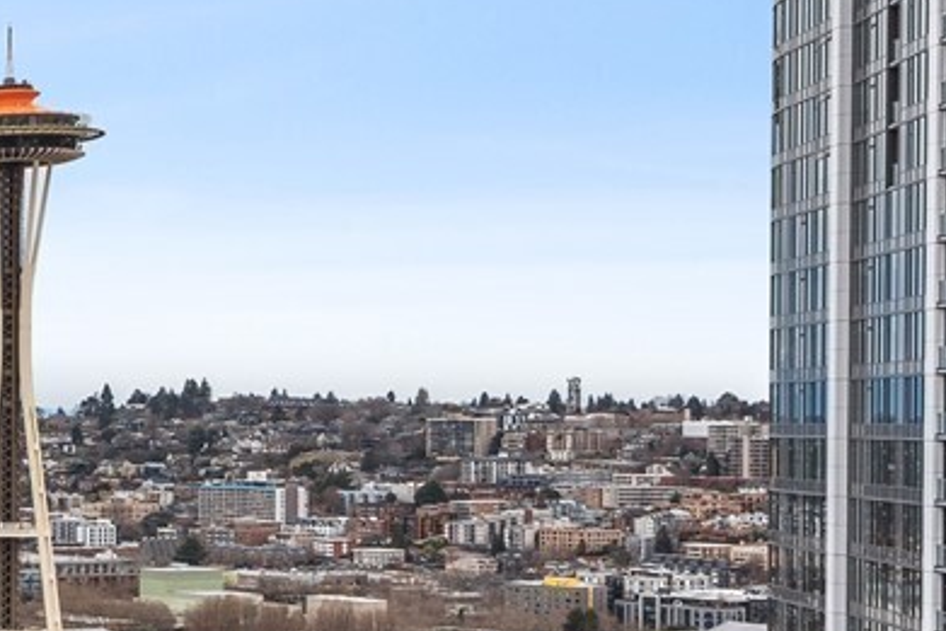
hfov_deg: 18.0
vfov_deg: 17.3
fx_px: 2050
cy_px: 521
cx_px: -938
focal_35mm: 78
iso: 200
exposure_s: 1/400
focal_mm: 18
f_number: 8
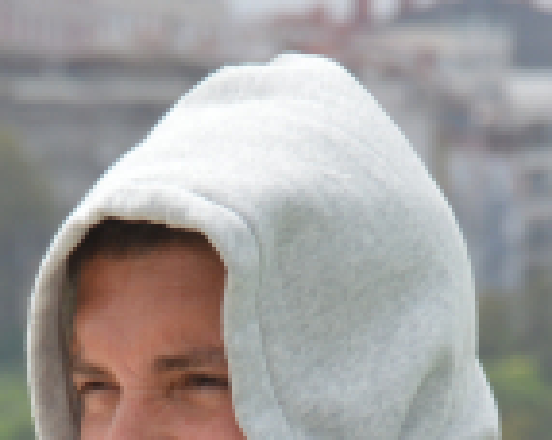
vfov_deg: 1.9
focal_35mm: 828
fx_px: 13503
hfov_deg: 2.3
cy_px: 687
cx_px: 259
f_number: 8
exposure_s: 1/250
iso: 100
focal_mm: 105
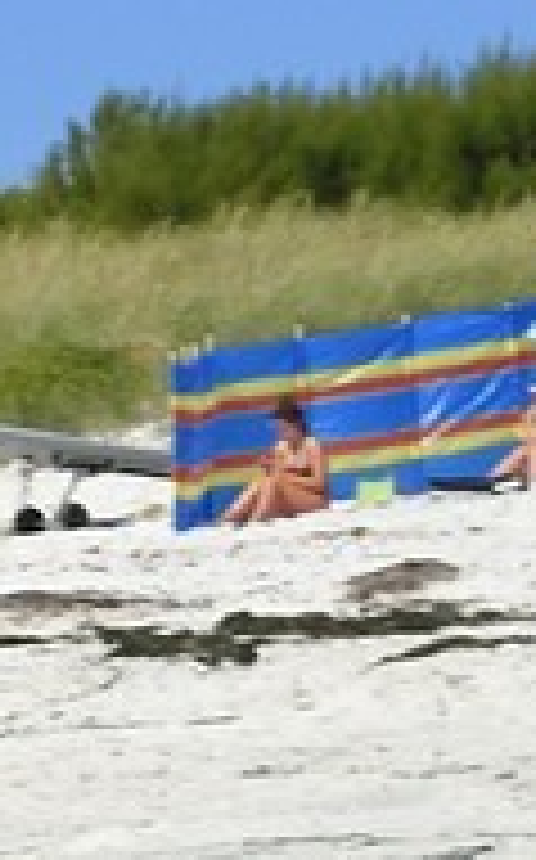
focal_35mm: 299
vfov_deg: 6.8
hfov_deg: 3.8
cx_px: -2495
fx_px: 7004
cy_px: 1594
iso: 200
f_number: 11
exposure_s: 1/500
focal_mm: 35
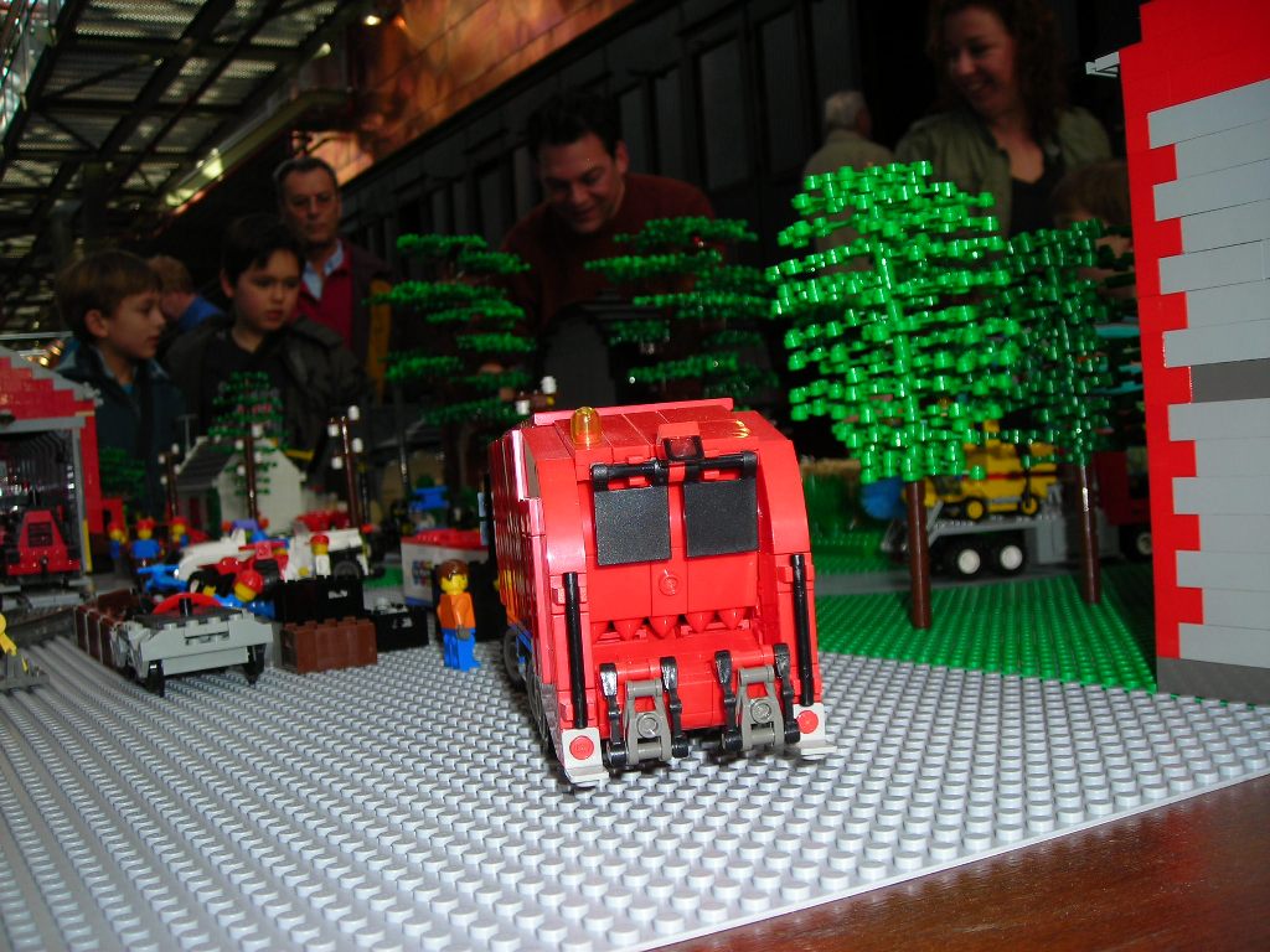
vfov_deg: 37.7
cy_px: 476
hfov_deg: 49.0
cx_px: 635
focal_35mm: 38
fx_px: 1394
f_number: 3.2
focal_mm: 6.3
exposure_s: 1/60.1
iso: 50
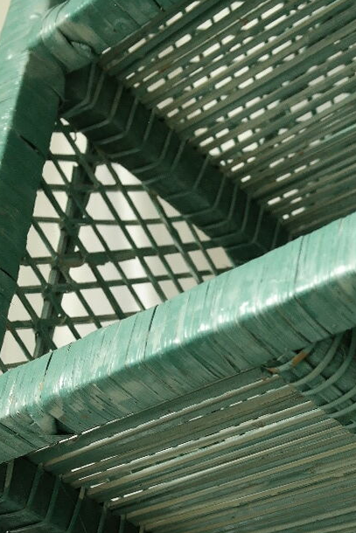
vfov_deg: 22.4
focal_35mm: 85
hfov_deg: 15.9
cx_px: 318
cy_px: 599
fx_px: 1260
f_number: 5.6
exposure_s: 1/30
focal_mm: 20
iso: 800
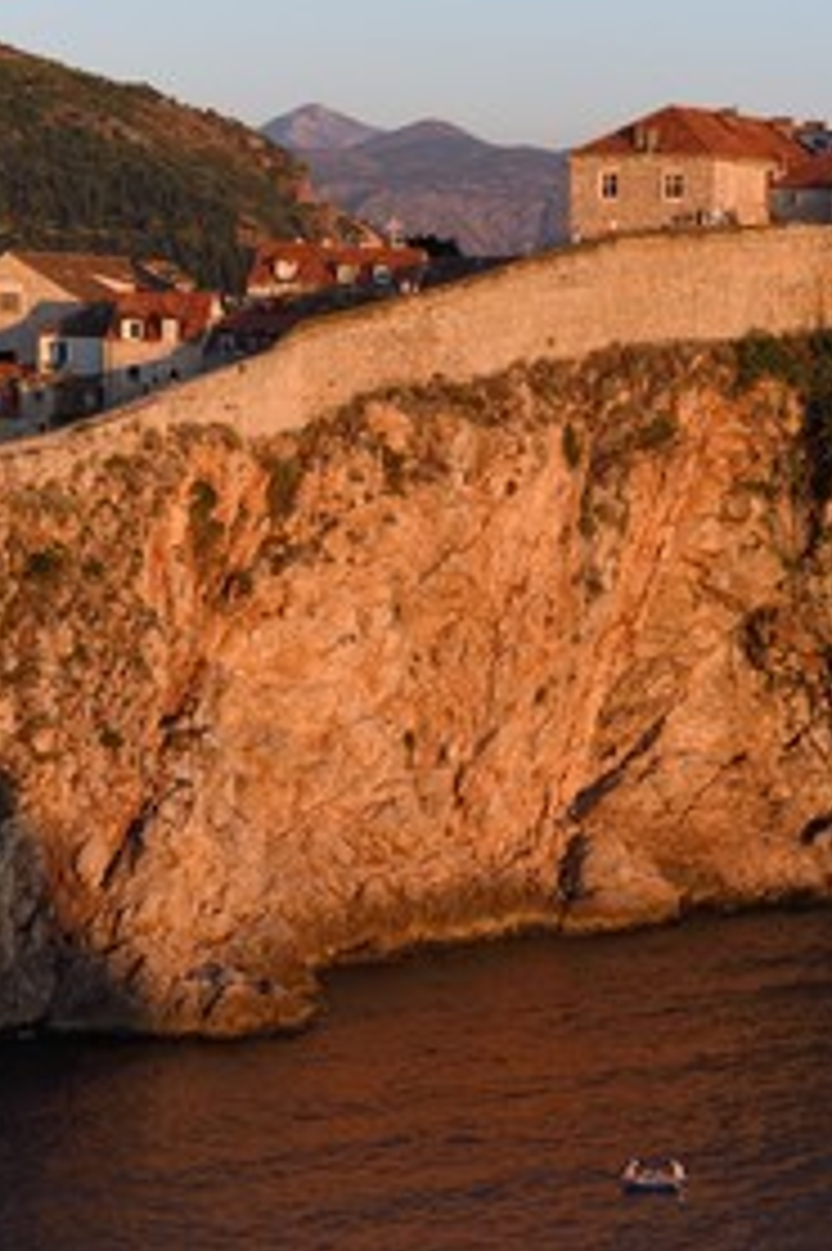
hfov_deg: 12.9
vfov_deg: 19.3
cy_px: 626
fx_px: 3679
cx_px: 627
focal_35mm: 106
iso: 200
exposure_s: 1/160
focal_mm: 70
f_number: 9
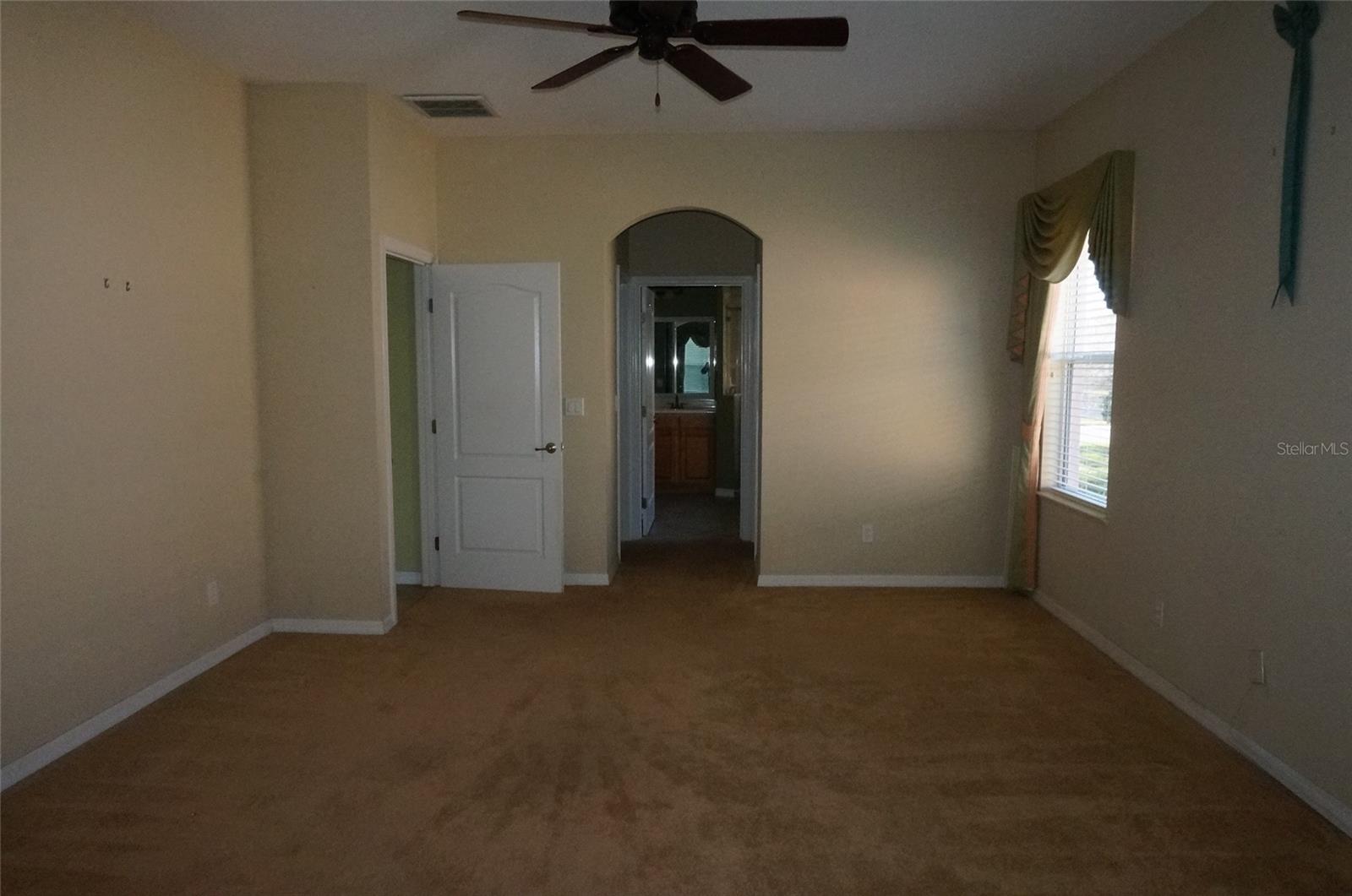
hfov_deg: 73.8
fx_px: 900
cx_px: 676
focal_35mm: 24
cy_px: 448
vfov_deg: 53.0
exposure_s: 1/60
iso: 3200
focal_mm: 16
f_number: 14
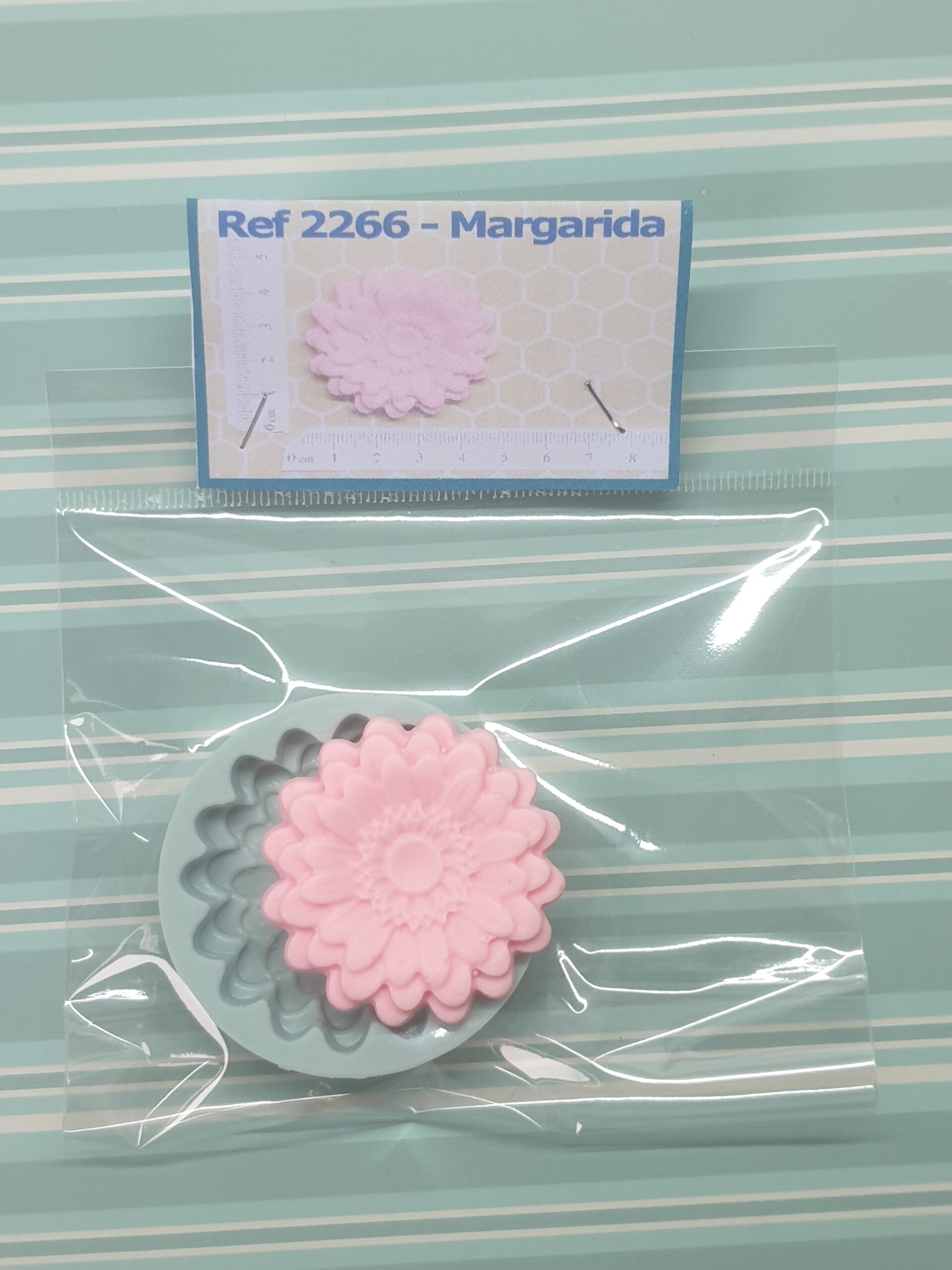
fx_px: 953
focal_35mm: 26
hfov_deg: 53.1
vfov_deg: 67.3
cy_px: 635
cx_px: 476
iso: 125
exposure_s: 1/50
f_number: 2.4
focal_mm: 4.3
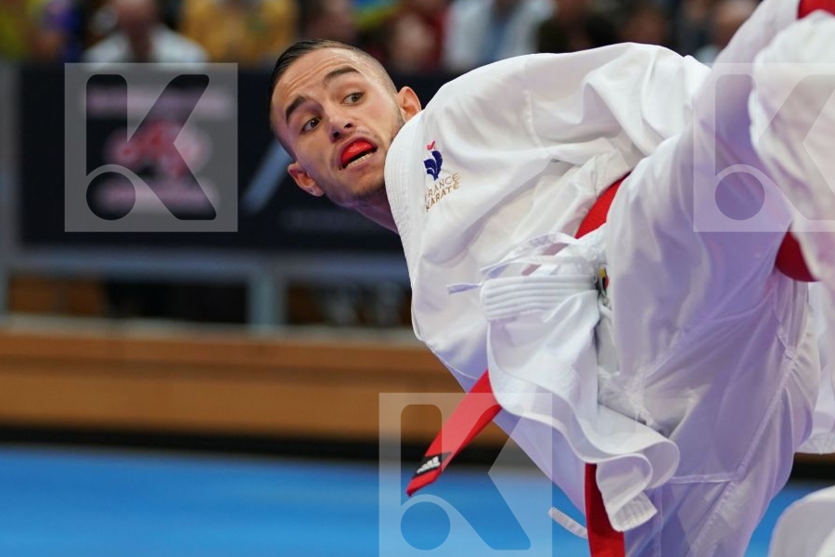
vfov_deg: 5.6
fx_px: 5705
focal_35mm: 246
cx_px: 466
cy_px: 148
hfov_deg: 8.4
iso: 1600
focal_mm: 123
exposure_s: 1/1000
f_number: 2.8
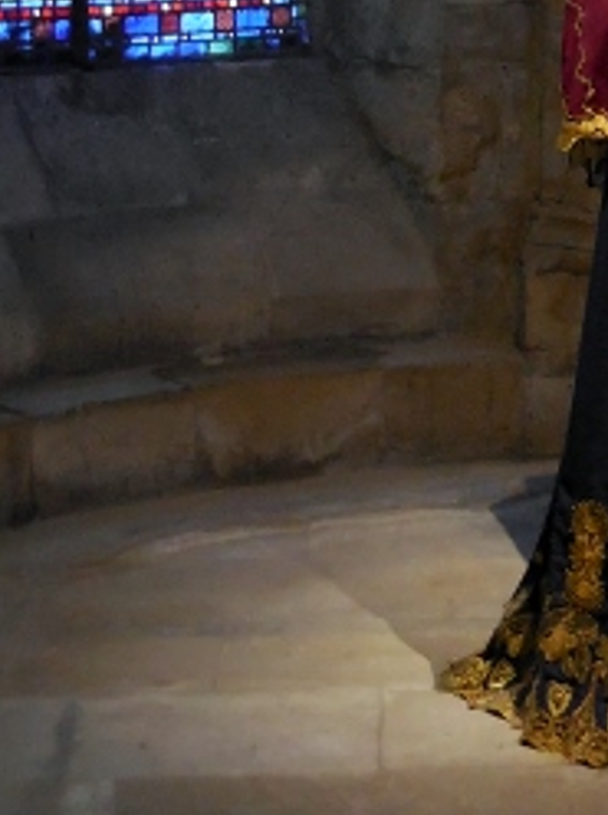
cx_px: 715
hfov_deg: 12.4
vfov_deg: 16.3
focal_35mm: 116
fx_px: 2726
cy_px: -177
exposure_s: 1/8
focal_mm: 8.1
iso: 640
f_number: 4.2
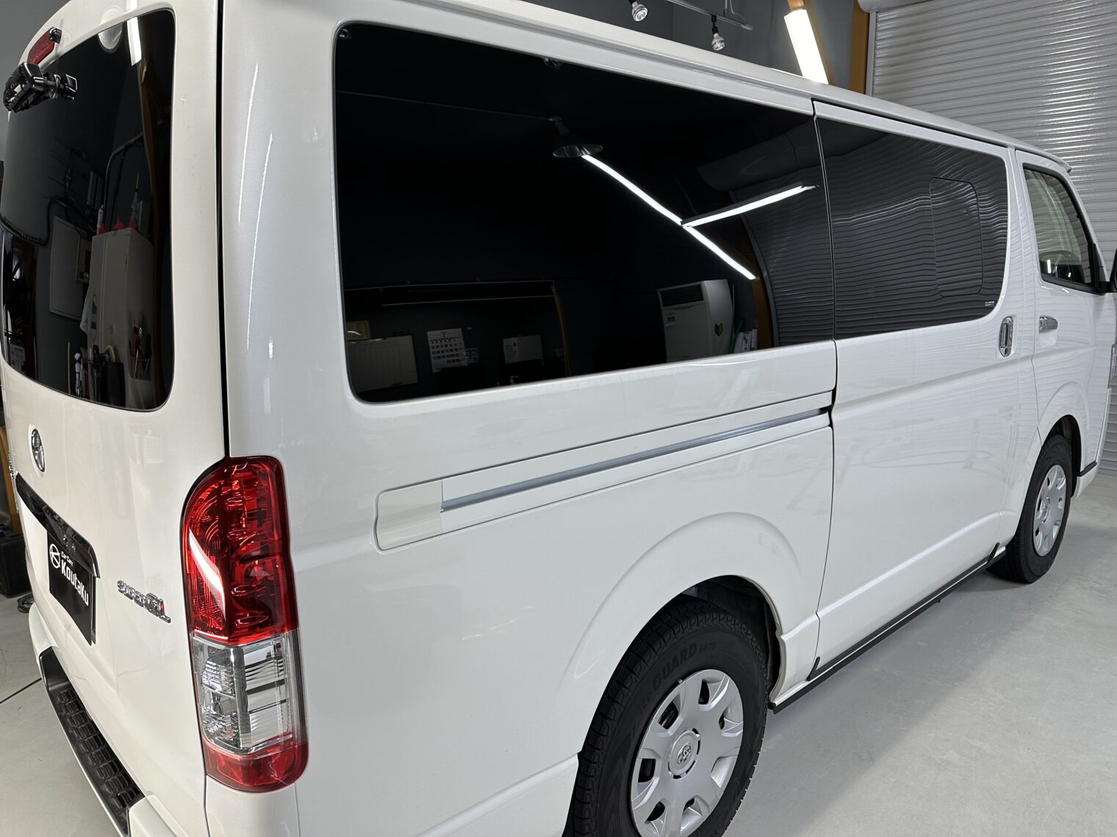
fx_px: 774
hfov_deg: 71.6
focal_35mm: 24
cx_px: 558
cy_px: 418
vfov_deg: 56.8
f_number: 1.78
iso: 100
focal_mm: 6.86
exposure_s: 1/120
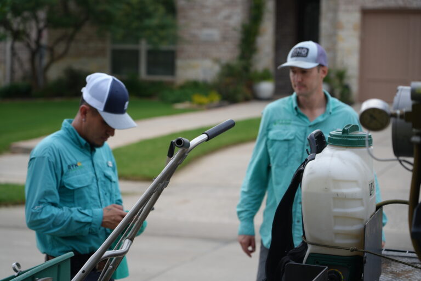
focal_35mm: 89
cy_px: 140
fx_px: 1041
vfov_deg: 15.4
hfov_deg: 22.9
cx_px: 210
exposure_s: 1/400
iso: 100
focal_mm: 89
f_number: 4.5
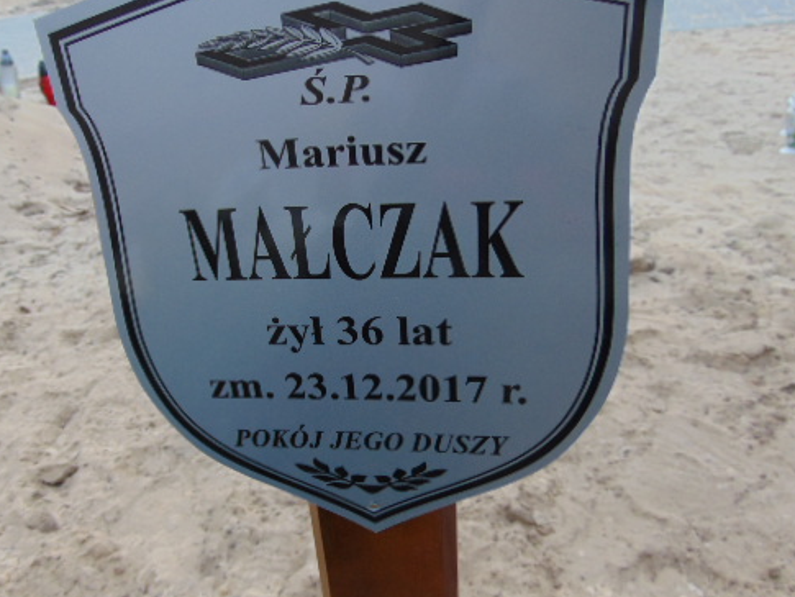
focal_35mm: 33
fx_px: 758
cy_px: 280
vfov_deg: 42.9
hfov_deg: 55.0
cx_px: 320
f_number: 3
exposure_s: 1/125
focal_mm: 4.5
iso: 80
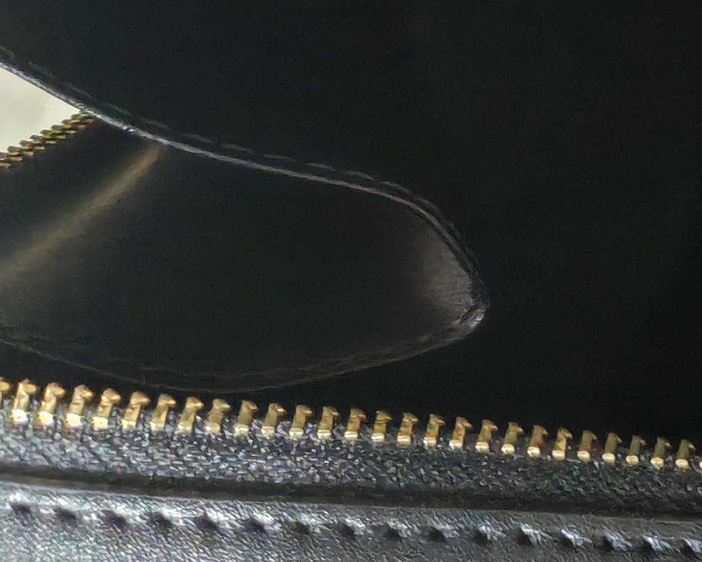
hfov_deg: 14.3
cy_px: 96
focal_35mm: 110
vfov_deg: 13.9
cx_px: 1445
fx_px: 2285
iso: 500
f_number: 1.9
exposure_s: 1/50
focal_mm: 5.3
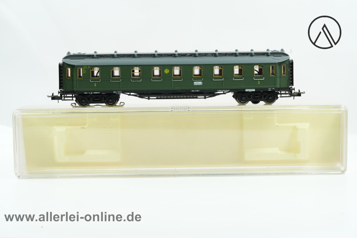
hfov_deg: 22.6
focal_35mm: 90
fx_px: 892
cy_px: 119
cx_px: 178
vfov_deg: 15.2
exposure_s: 1/30
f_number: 16
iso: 2500
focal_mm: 90
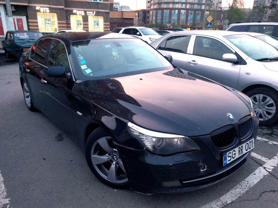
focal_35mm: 22
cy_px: 104
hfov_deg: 76.4
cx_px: 139
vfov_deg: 61.1
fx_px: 177
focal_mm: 3.81
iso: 500
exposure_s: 1/33
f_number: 2.2
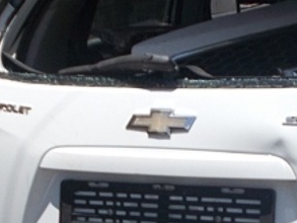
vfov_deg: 13.6
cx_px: 247
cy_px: 210
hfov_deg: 18.0
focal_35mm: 108
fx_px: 927
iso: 80
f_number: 8
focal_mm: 4.6
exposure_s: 1/200
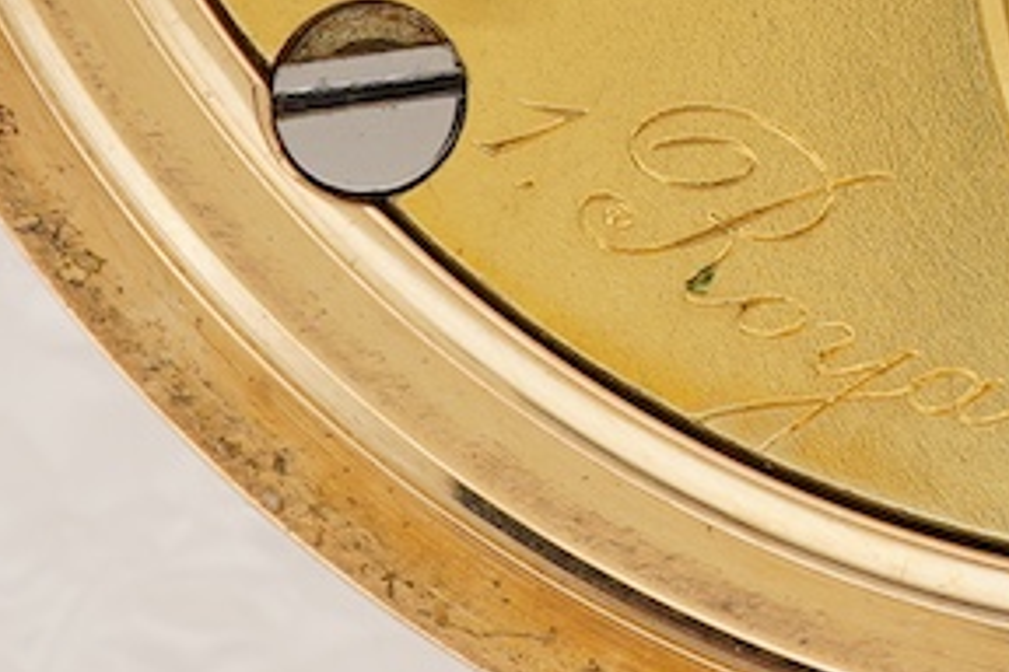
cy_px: -714
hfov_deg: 8.2
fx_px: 6894
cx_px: 1633
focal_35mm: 246
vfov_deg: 5.5
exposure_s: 1/160
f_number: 22
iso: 160
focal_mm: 30
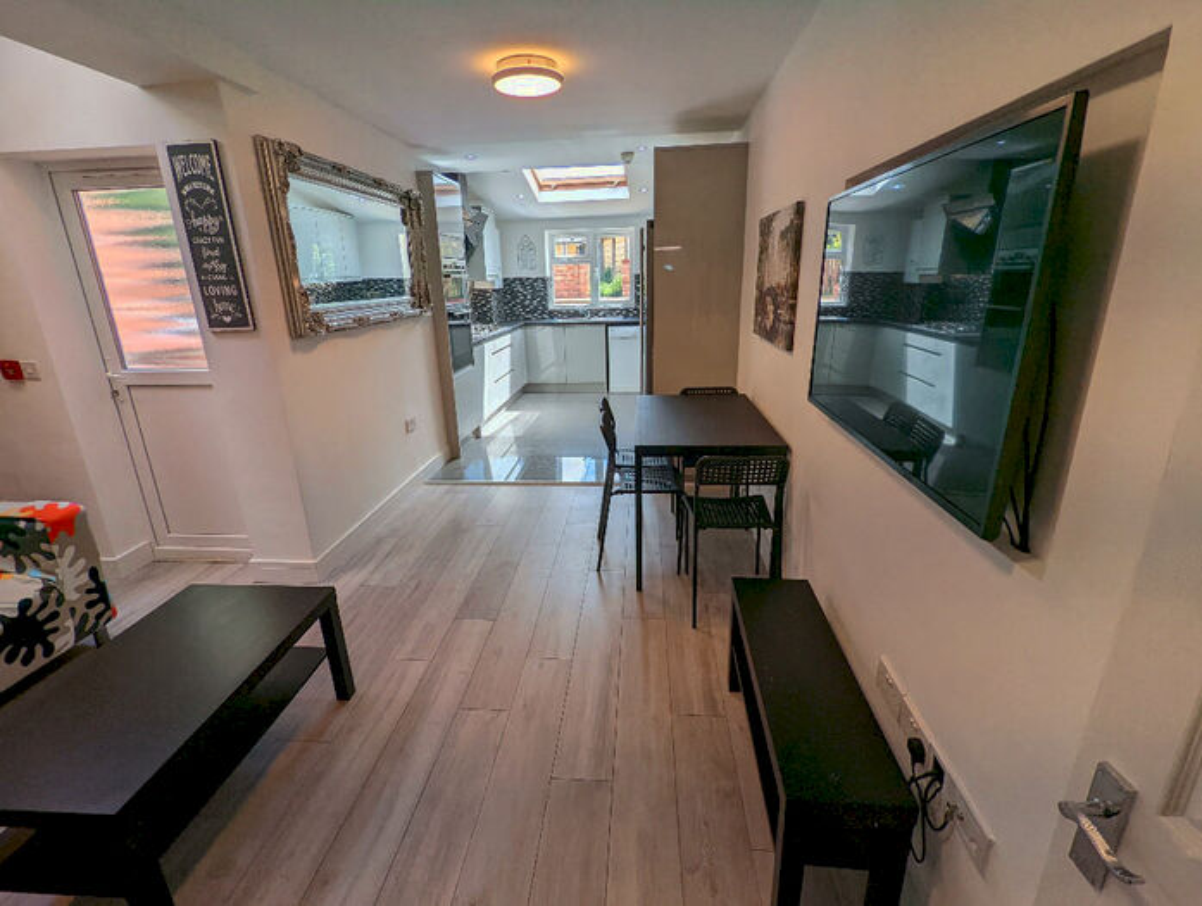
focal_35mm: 16
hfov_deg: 94.4
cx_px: 601
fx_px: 556
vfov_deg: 78.3
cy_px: 453
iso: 54
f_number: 2.2
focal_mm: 2.35
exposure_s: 1/269
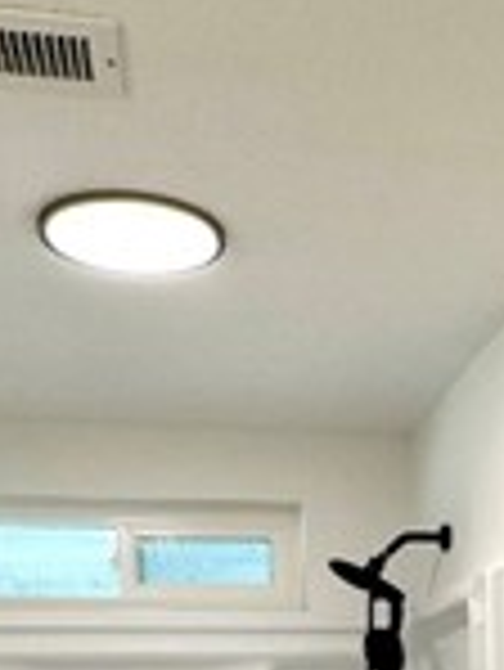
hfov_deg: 23.8
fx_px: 1163
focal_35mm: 60
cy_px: 850
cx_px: 454
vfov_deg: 27.4
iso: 125
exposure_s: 1/120
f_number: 2.2
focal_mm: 2.22
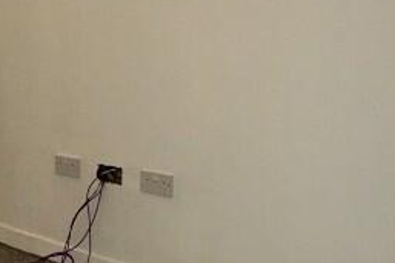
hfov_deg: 30.6
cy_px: 154
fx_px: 636
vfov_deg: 23.3
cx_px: -48
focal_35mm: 58
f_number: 2.2
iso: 125
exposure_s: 1/50
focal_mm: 2.22
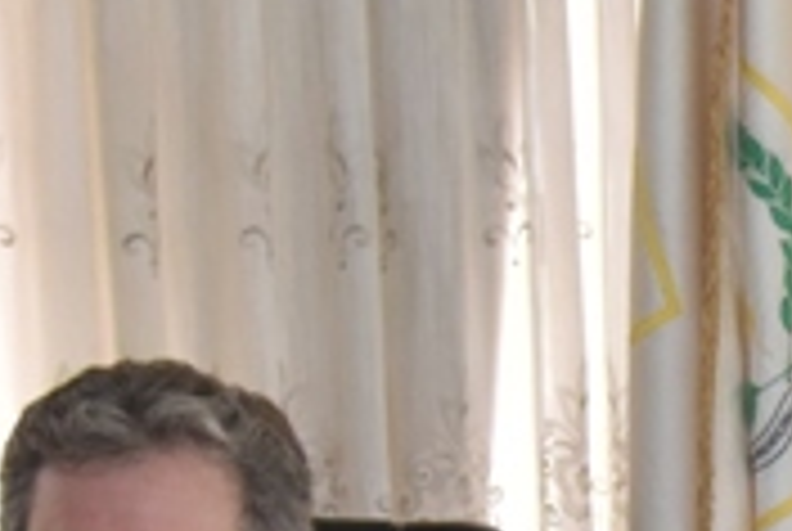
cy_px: 776
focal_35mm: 186
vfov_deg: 7.3
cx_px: 1350
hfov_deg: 10.5
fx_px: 4099
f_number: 7.1
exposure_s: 1/250
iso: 2500
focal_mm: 32
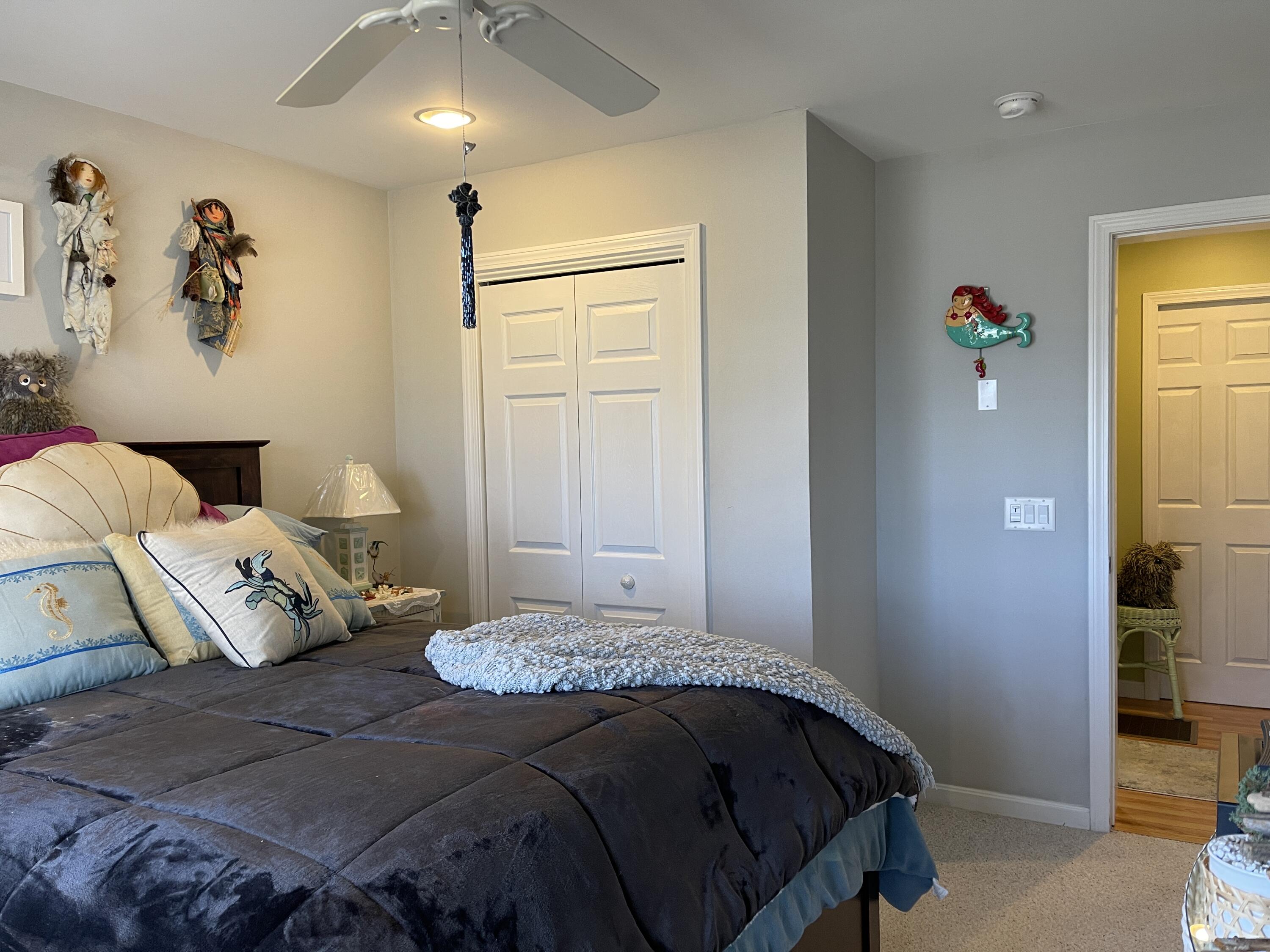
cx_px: 635
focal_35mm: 26
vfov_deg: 53.1
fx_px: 954
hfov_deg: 67.3
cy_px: 476
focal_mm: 5.1
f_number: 1.6
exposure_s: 1/60
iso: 100
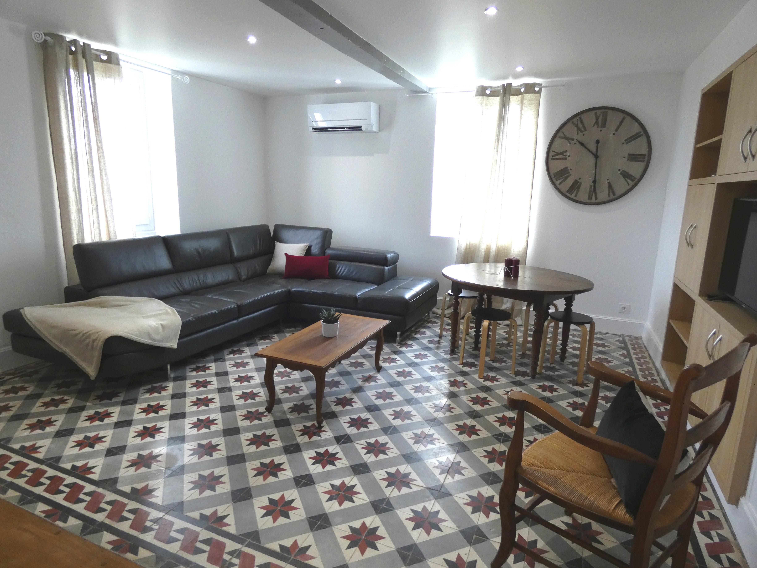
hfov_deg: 81.7
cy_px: 284
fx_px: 437
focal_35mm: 20
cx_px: 378
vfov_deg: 66.0
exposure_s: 1/60
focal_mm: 3.6
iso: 200
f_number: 2.8
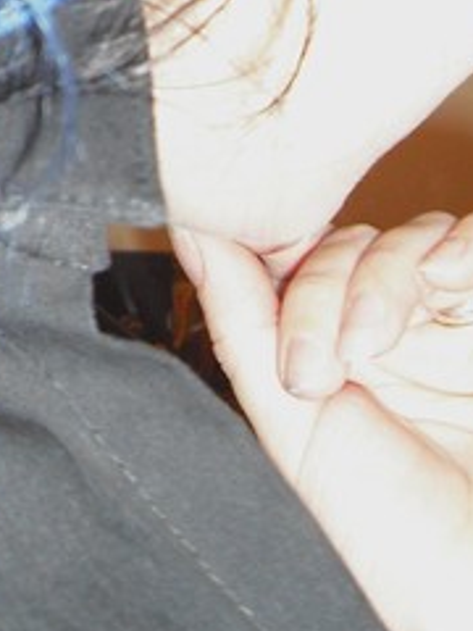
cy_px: -85
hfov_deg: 10.6
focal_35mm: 135
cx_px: -205
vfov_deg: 14.2
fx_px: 2460
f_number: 2.8
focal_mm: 6.2
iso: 100
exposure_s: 1/60
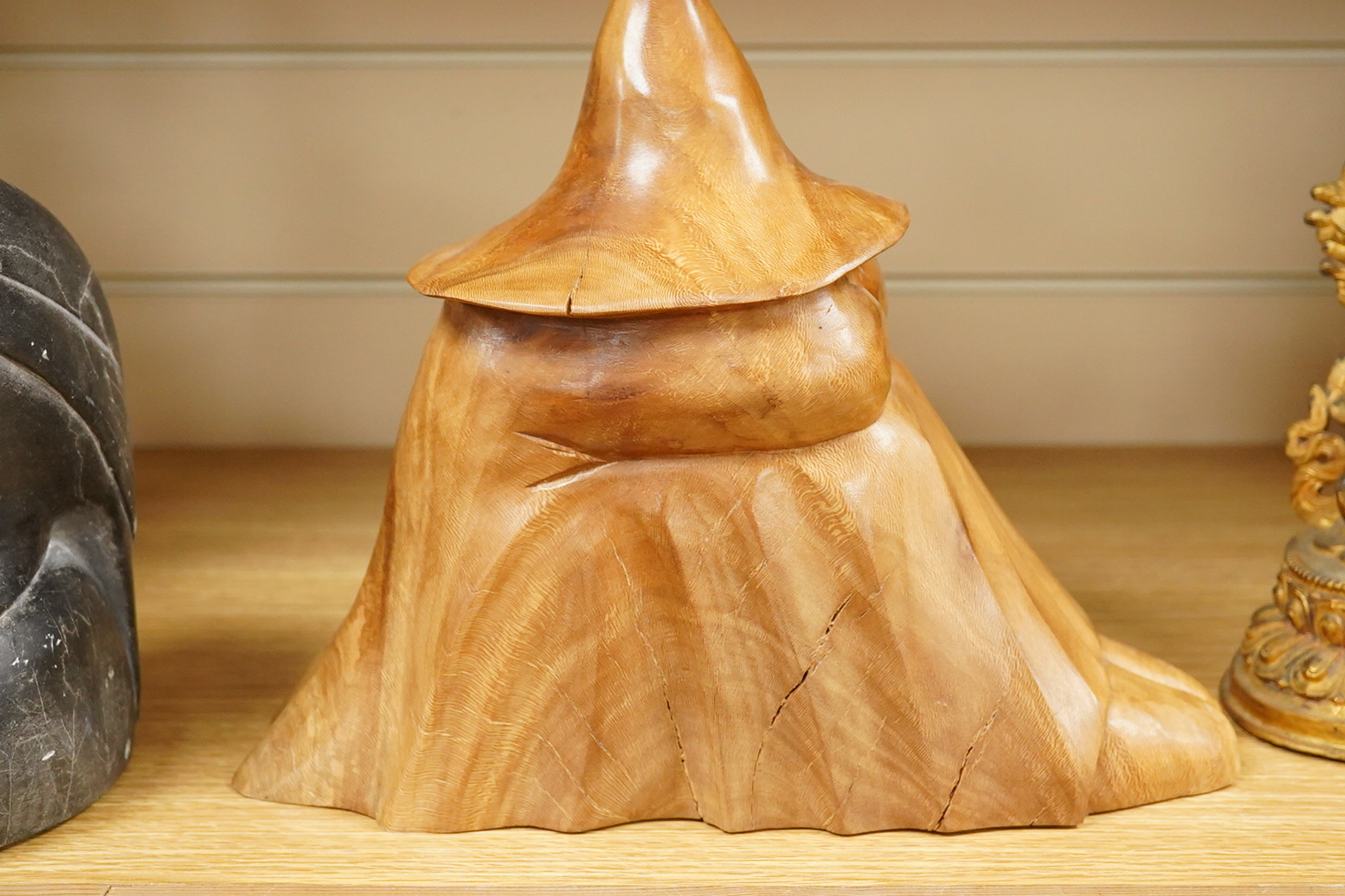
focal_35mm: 57
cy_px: 336
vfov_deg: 23.7
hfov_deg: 35.0
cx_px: 705
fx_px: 2129
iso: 2500
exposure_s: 1/160
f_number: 4.5
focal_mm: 30
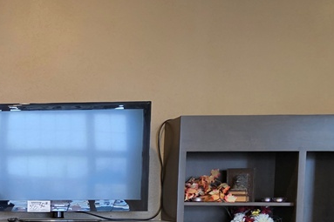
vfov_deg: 20.4
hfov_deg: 28.0
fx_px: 593
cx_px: -53
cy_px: 237
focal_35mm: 64
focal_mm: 6.3
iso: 800
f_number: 1.7
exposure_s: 1/120
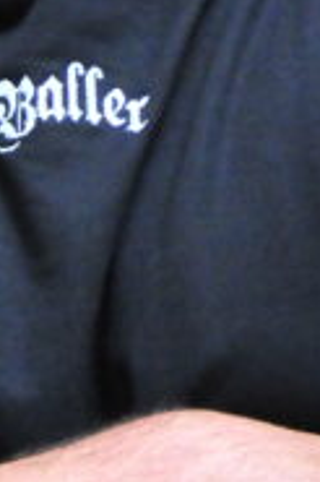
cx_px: 104
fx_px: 5837
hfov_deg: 3.1
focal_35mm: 437
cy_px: 34
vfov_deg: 4.7
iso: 3200
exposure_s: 1/125
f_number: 5.6
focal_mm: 72
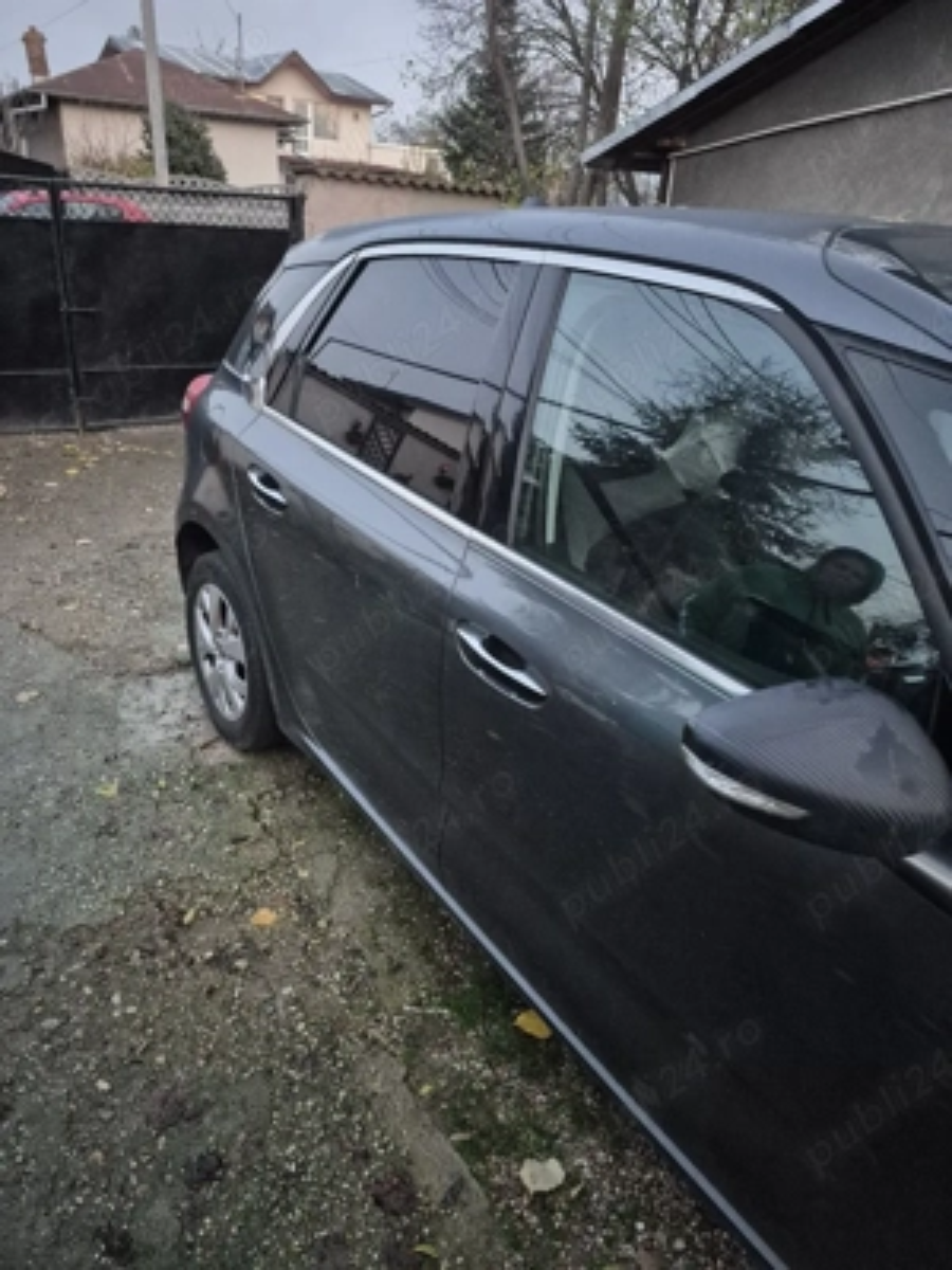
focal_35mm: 23
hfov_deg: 58.9
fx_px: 843
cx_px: 476
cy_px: 635
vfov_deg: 73.9
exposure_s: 1/33
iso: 1600
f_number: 1.8
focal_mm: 5.4
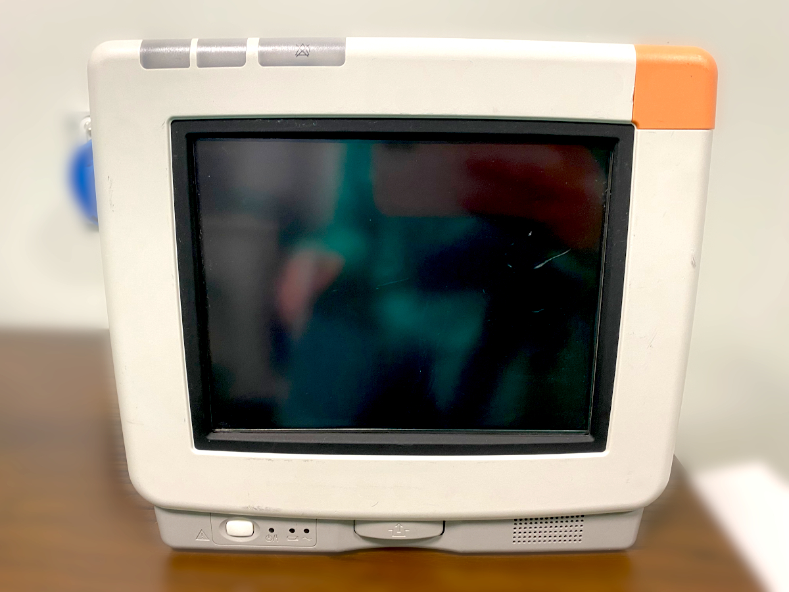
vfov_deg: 53.1
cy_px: 296
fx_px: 593
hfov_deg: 67.3
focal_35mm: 26
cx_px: 394
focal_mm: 4.25
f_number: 1.8
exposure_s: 1/50
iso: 125
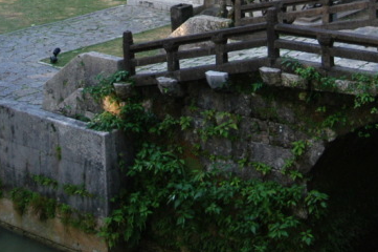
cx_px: 198
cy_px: -92
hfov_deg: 20.0
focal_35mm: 102
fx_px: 1070
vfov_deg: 12.9
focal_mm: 24
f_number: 4.5
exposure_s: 1/80
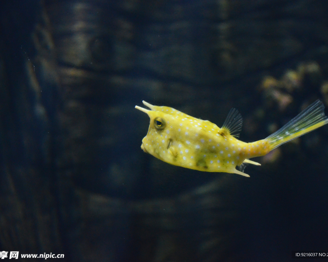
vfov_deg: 12.8
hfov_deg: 16.0
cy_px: 130
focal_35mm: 120
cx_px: 182
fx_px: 1165
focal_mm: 70
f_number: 4
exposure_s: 1/200
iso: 2500
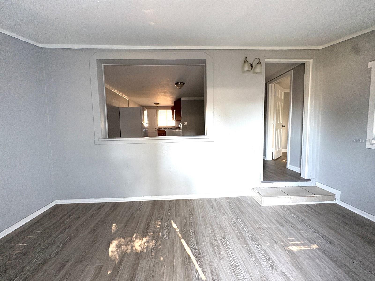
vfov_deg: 85.7
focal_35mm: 14
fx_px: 152
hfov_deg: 102.1
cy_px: 140
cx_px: 188
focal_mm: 2.22
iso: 160
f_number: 2.2
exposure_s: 1/99
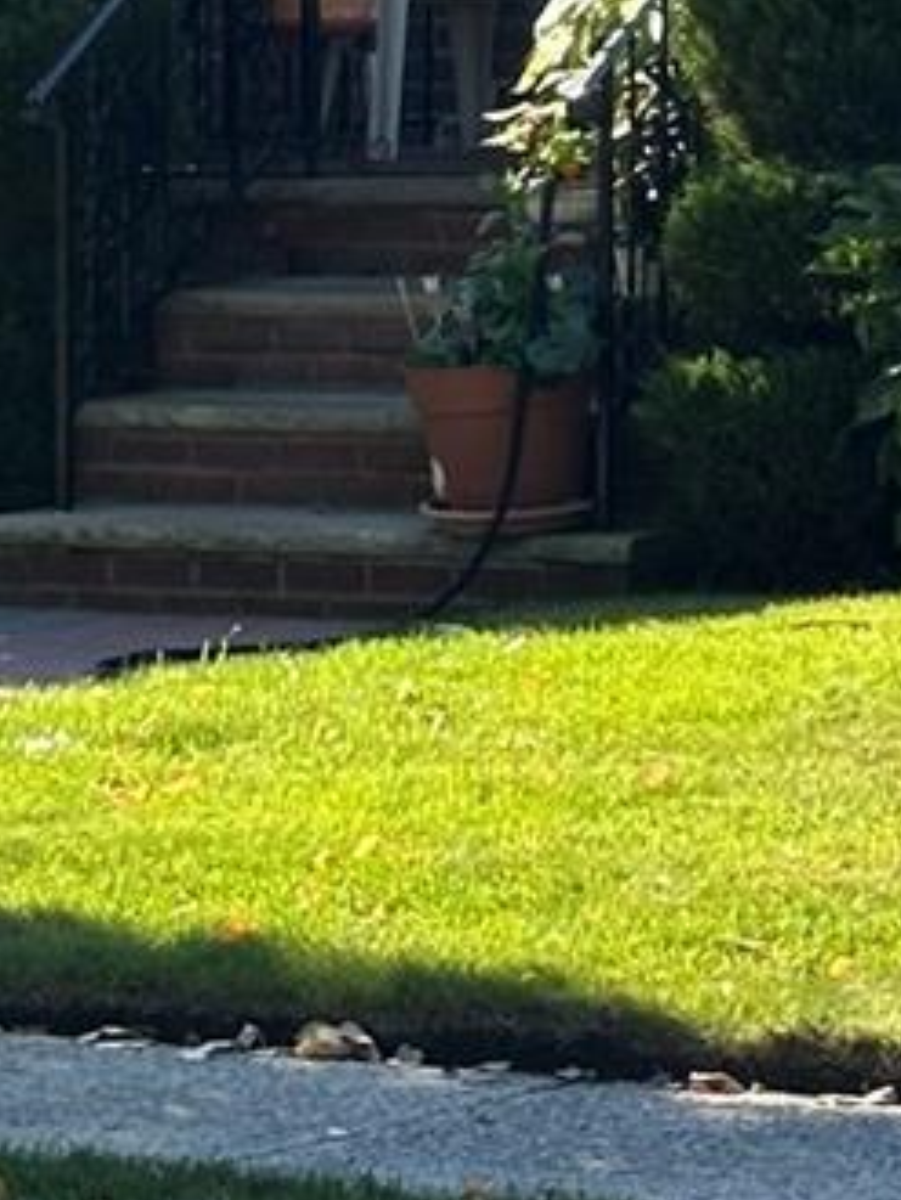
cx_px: 1280
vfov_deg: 8.7
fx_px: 7769
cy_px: -361
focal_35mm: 224
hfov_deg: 6.6
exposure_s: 1/1199
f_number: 1.78
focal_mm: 6.86
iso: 64
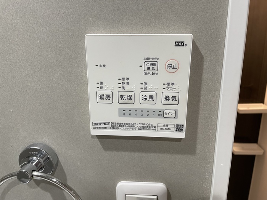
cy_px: 100
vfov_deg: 53.1
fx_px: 201
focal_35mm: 26
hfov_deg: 67.3
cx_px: 134
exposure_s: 1/60
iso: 80
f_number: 1.6
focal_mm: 4.2
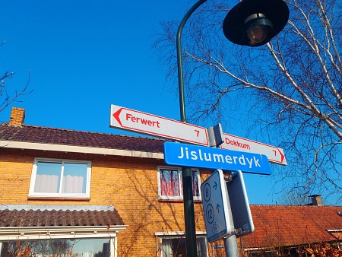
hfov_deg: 63.4
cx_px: 171
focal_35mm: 28
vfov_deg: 49.8
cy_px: 128
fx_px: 277
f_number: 4.5
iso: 80
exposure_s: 1/640
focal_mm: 5
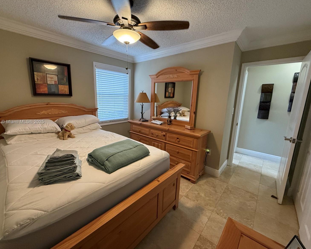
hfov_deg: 96.7
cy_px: 122
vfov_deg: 84.0
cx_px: 147
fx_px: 138
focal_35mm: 15
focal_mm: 2.22
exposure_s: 1/120
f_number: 2.2
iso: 400
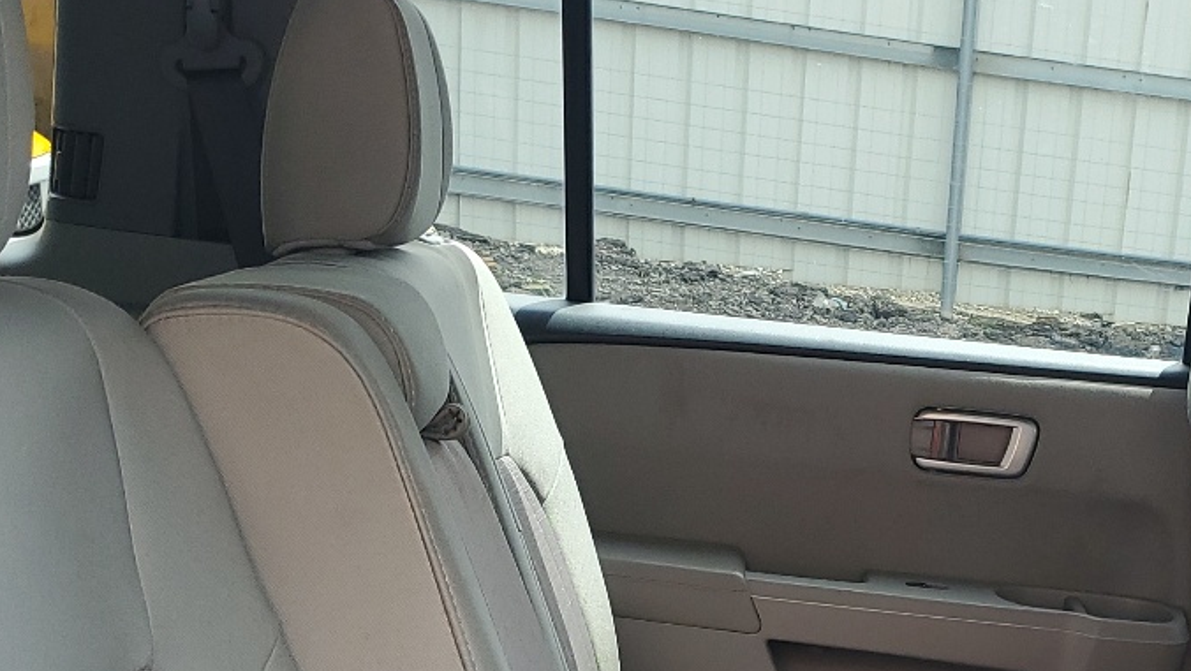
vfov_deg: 17.0
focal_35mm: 67
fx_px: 2117
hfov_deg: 30.8
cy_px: 866
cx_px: 906
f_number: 1.5
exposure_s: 1/357
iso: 50
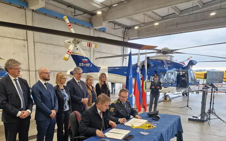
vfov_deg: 40.8
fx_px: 185
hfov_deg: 62.4
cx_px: 93
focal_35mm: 30
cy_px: 103
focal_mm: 6.4
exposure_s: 1/100
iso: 125
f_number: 1.8
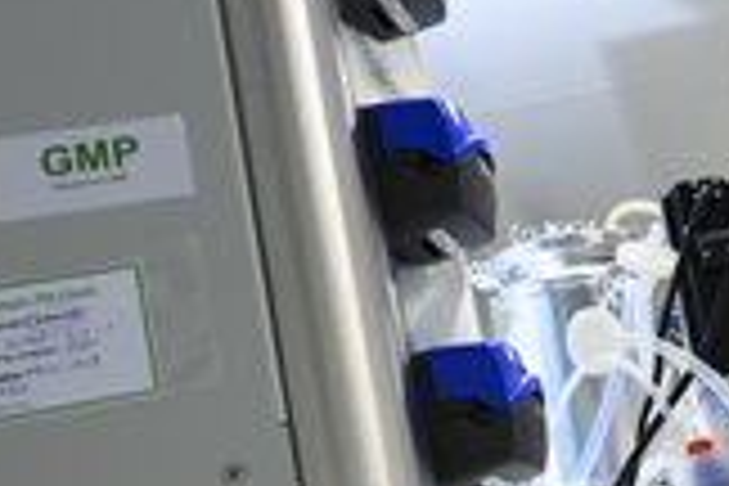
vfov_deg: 19.0
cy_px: 400
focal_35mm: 71
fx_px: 1438
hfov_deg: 25.3
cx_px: 900
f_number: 7.1
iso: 400
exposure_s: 1/60
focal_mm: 24
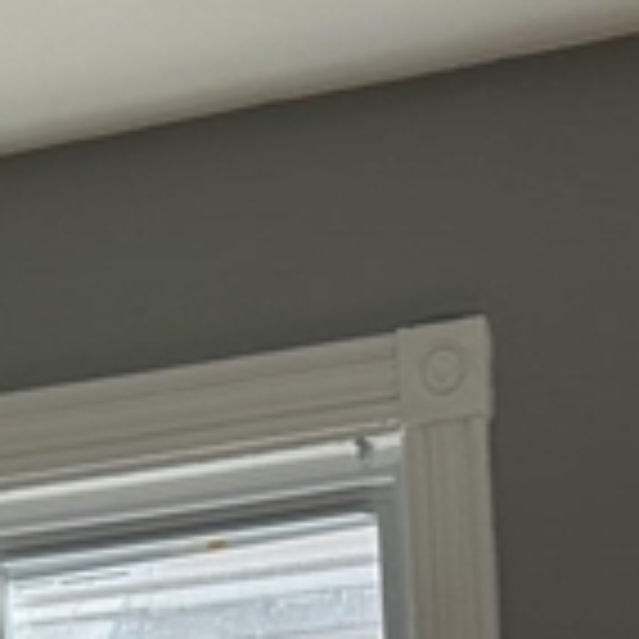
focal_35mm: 153
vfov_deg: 10.4
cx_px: 346
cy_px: 1323
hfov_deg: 11.4
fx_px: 3195
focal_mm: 6.86
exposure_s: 1/303
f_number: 1.78
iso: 80
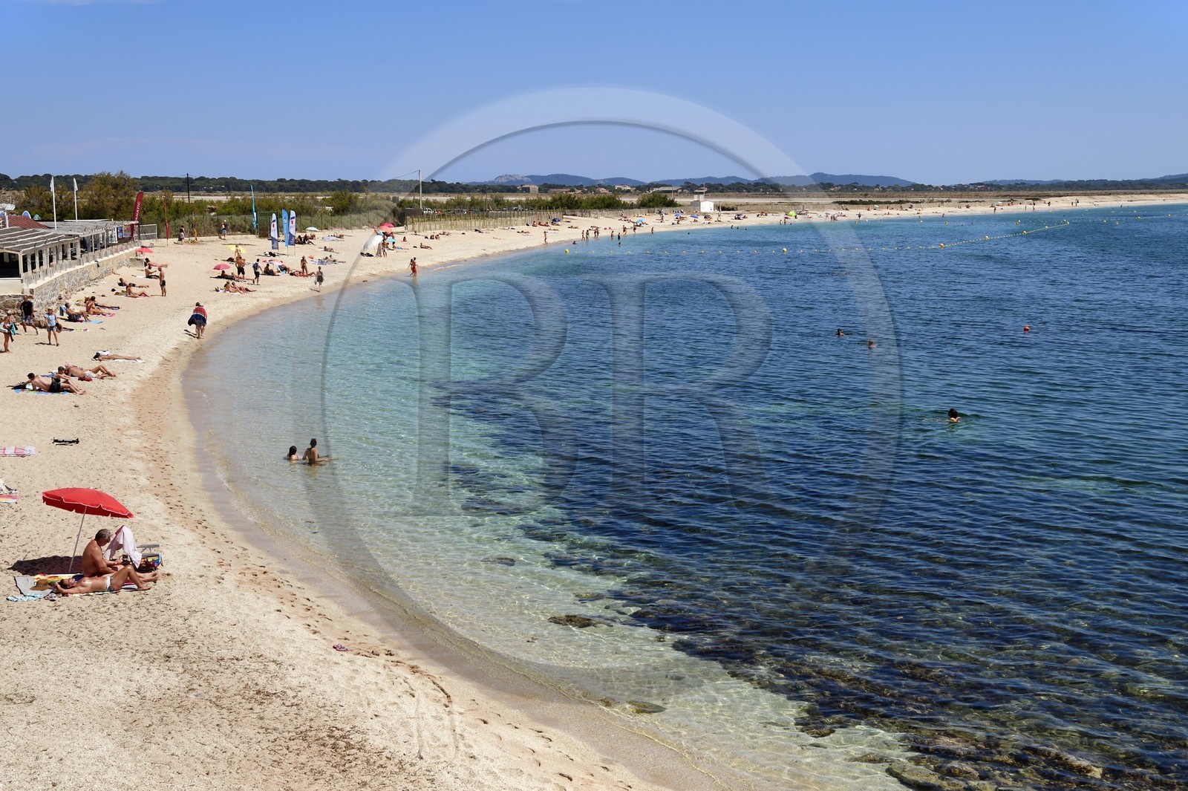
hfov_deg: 42.8
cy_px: 396
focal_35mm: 46
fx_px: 1517
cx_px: 594
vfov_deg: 29.2
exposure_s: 1/1000
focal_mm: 46
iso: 200
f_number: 9
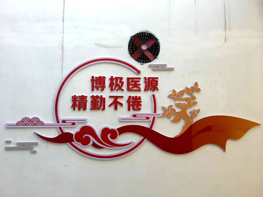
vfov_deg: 48.2
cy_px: 98
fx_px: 220
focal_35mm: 29
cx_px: 132
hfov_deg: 61.7
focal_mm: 4.15
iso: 25
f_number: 2.2
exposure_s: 1/318
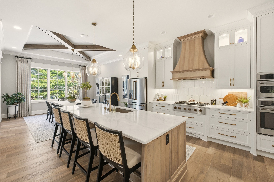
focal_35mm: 15
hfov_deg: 100.4
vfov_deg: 77.3
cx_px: 137
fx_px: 114
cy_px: 91
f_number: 9
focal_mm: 10
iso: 400
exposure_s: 1/320
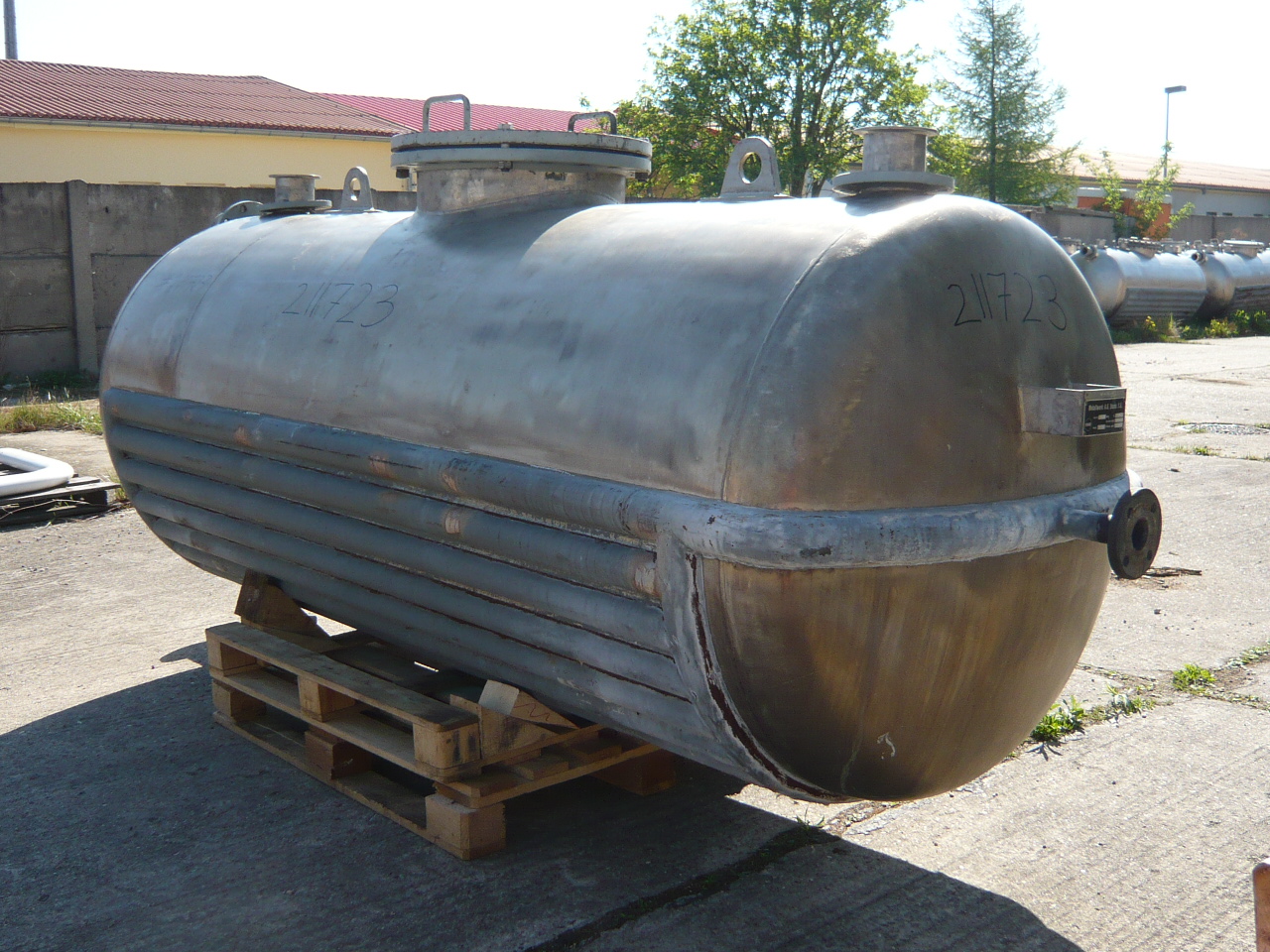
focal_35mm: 36
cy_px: 476
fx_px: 1321
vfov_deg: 39.7
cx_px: 635
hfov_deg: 51.4
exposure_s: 1/640
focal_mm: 4.6
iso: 100
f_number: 2.8
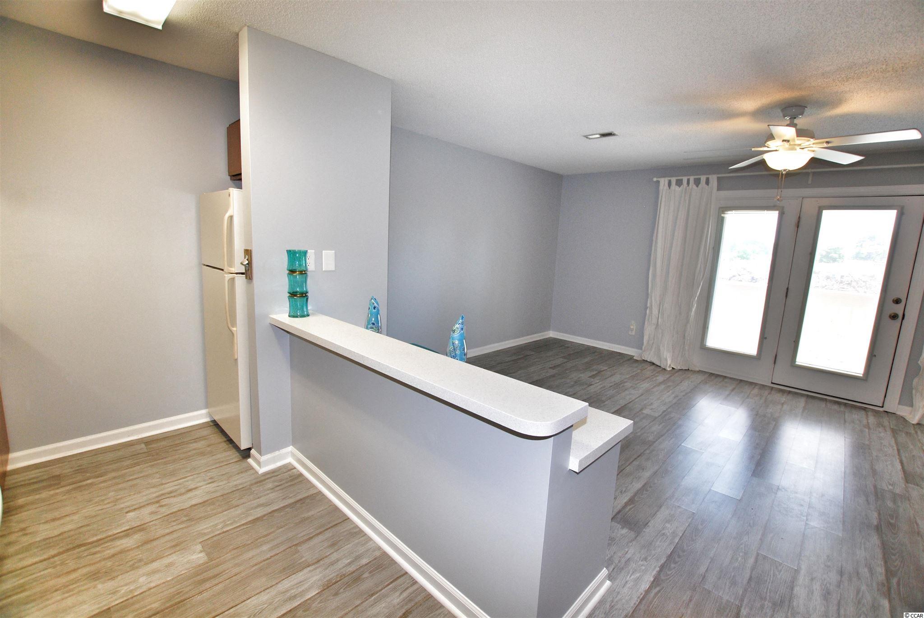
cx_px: 462
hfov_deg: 100.3
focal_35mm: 15
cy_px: 309
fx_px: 385
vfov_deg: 77.5
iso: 200
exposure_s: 1/80
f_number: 4.5
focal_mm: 10
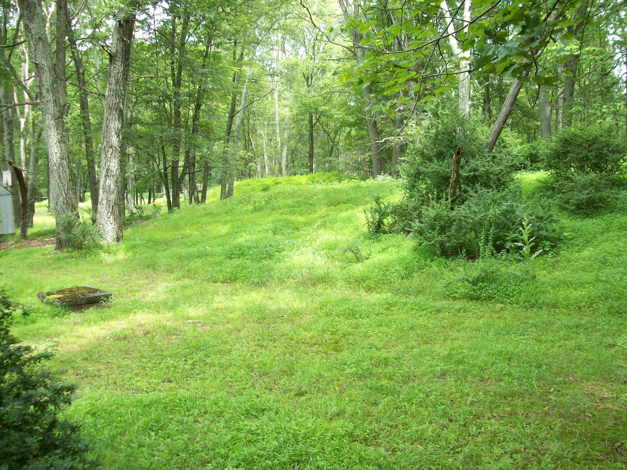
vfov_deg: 39.7
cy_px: 235
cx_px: 314
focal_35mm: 36
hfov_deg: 51.4
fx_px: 652
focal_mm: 6
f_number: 2.7
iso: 80
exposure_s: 1/85.5
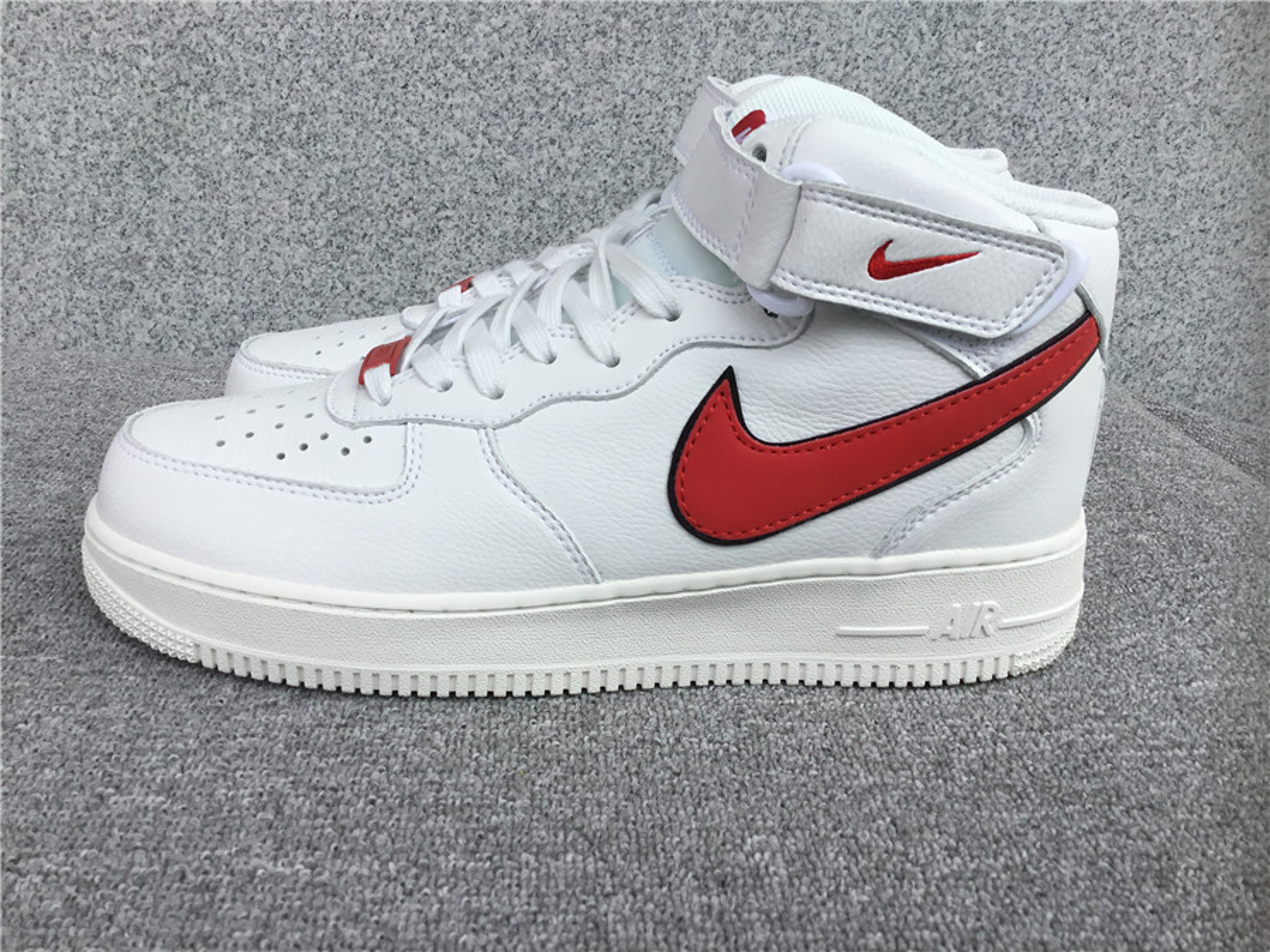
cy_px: 476
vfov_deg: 45.4
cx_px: 635
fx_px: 1137
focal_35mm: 31
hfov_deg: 58.4
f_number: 2.4
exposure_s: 1/582
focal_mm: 3.3
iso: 25
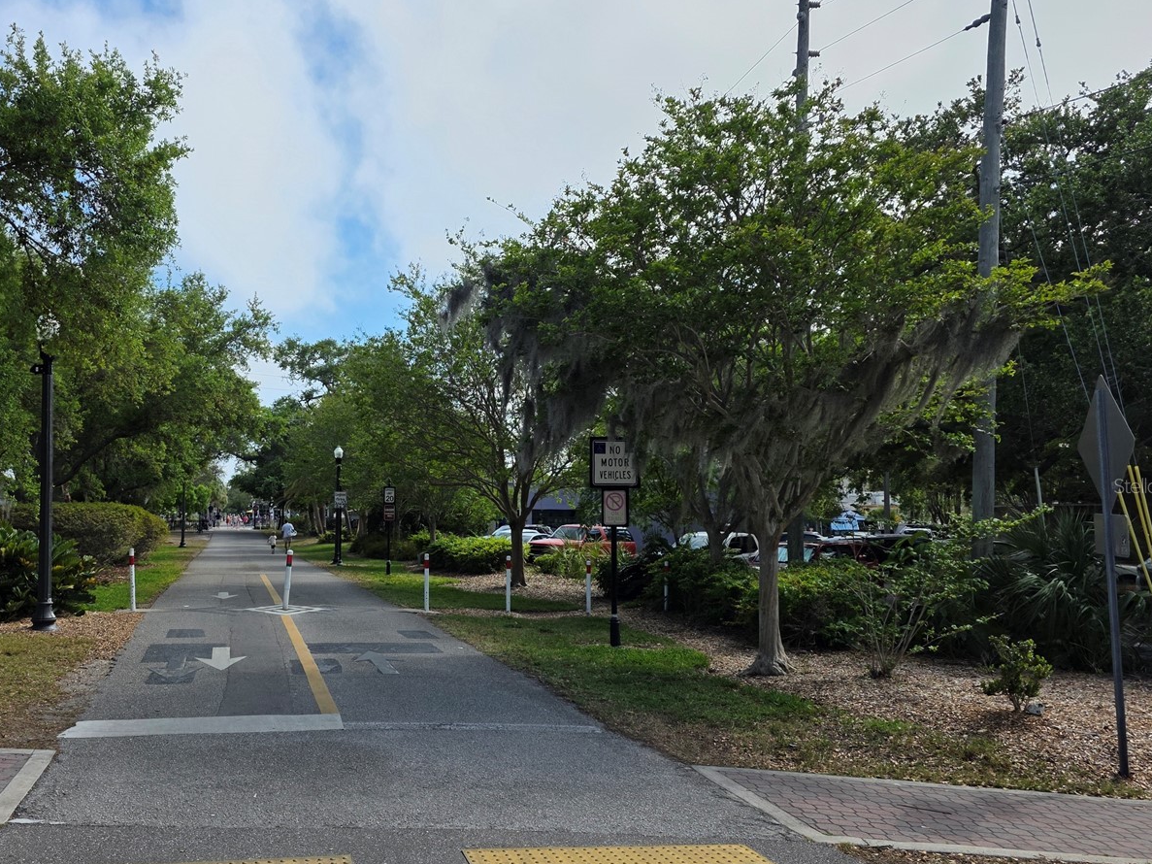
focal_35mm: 31
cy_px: 485
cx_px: 429
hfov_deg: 57.6
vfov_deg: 45.3
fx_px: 1032
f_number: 1.7
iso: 64
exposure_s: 1/7944
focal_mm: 6.3
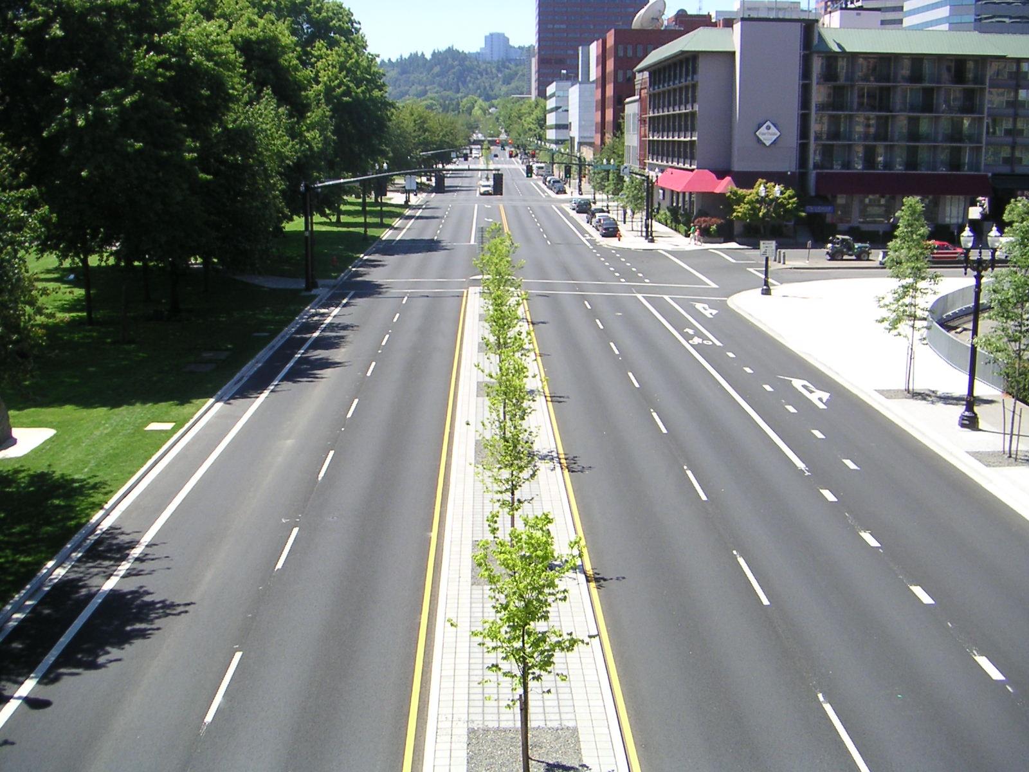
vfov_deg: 35.1
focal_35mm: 41
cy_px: 386
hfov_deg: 45.8
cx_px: 514
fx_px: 1219
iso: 64
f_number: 2.9
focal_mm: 5.4
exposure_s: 1/500
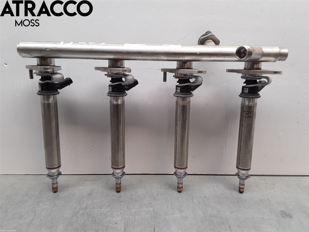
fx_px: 250
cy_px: 116
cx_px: 154
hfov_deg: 63.4
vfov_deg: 49.7
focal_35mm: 28
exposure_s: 1/50
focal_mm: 2.91
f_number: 1.9
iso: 40
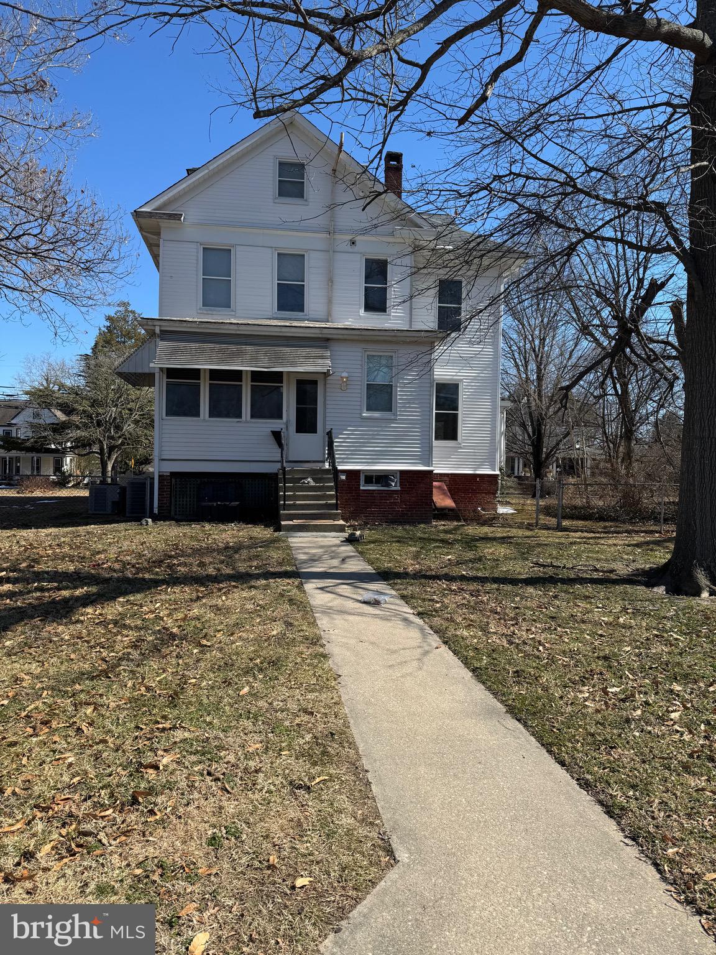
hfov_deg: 56.8
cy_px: 478
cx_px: 358
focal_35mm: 24
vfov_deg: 71.6
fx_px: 662
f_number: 1.78
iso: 80
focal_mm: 6.76
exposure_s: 1/3597
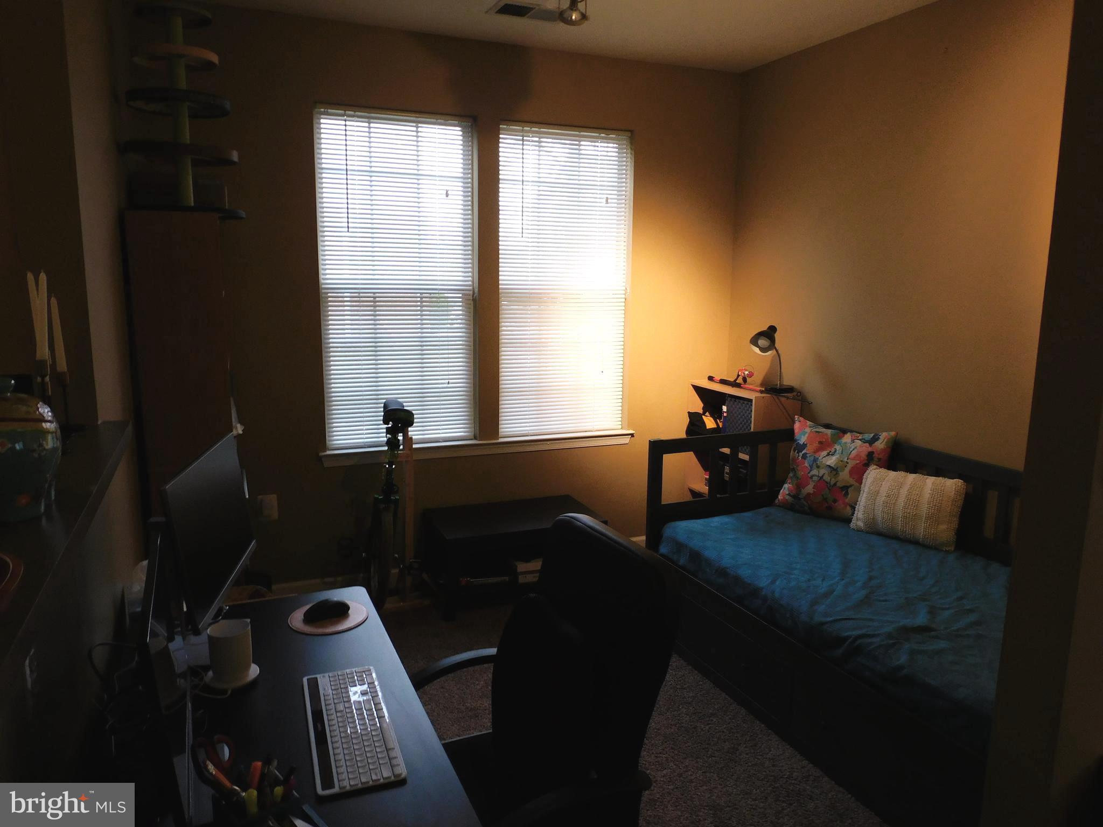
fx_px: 765
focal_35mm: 24
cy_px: 414
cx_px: 552
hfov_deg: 71.6
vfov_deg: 56.8
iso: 180
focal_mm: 4.3
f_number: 3.3
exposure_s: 1/30
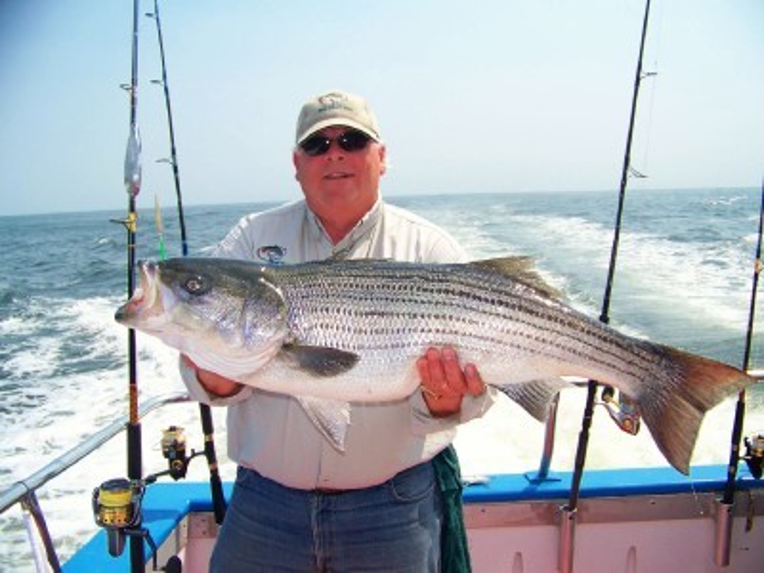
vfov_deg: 39.7
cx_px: 382
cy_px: 286
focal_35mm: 36
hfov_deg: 51.4
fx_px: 795
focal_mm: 5.85
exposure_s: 1/1000
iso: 64
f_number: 2.8
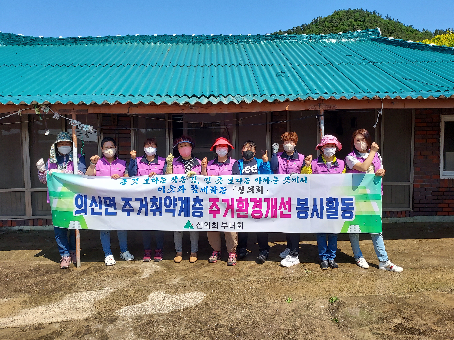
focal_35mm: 25
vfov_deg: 54.9
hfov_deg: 69.4
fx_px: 328
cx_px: 233
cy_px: 167
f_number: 1.8
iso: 40
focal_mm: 4.6
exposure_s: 1/1294
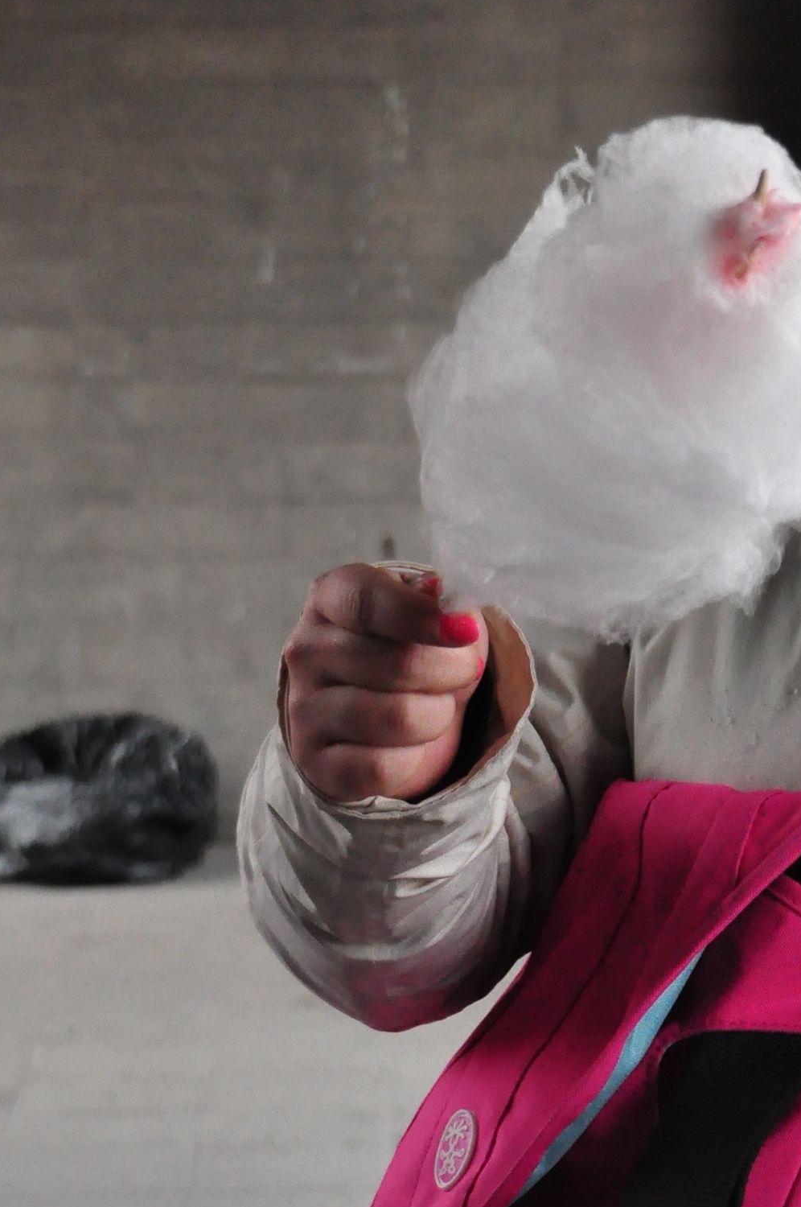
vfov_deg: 11.7
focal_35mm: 175
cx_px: 685
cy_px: 78
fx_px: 5856
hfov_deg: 7.8
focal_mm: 50
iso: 1600
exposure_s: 1/1250
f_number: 5
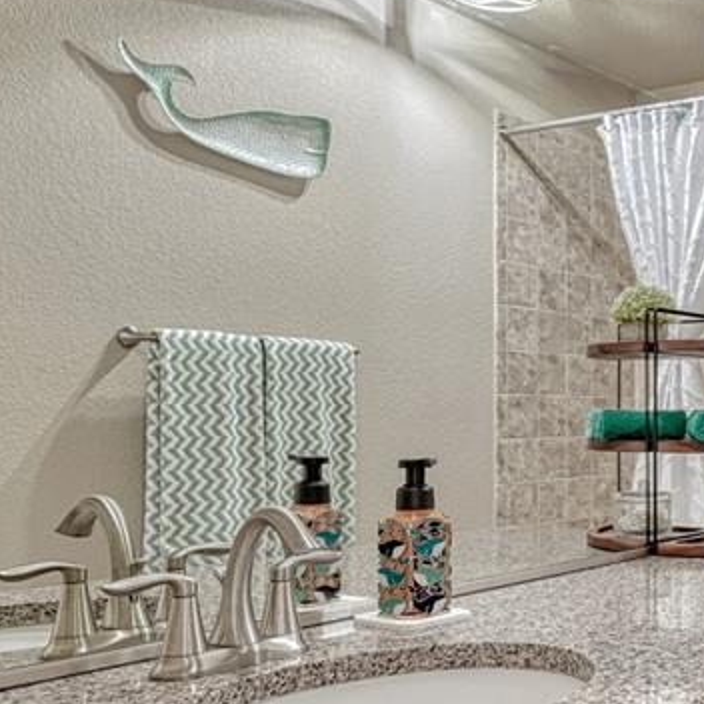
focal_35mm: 44
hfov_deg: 33.0
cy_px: 430
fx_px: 1012
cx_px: 796
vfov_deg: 38.2
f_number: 8
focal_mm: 17.8
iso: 400
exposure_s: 1
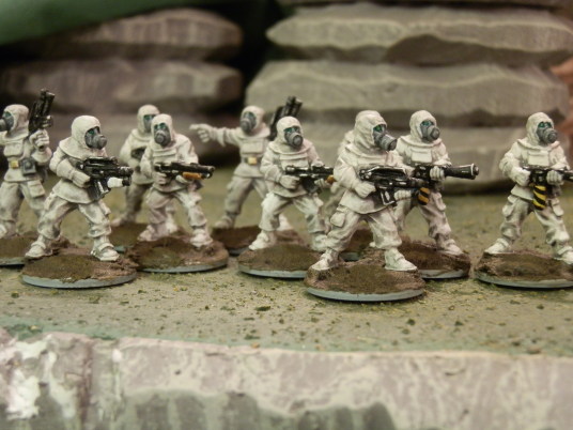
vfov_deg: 24.0
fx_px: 1010
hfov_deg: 31.7
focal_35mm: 61
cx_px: 286
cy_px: 215
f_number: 3.7
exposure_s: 1/8
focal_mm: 10.99
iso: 250
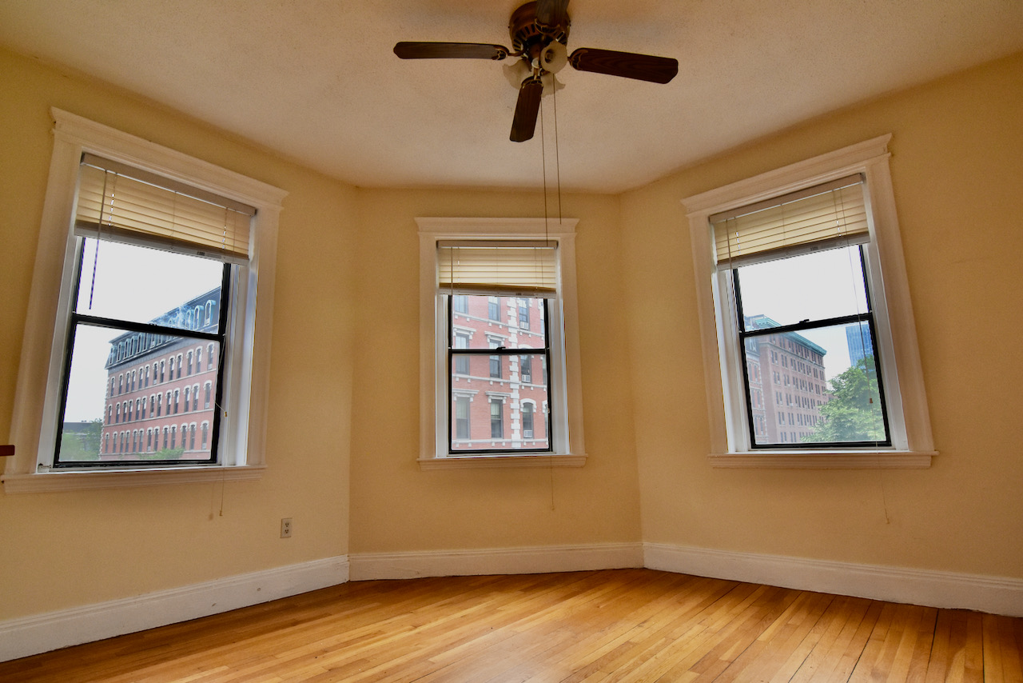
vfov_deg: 63.2
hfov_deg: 85.4
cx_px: 512
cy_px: 342
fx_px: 554
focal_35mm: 20
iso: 800
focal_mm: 13
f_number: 6.3
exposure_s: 1/160
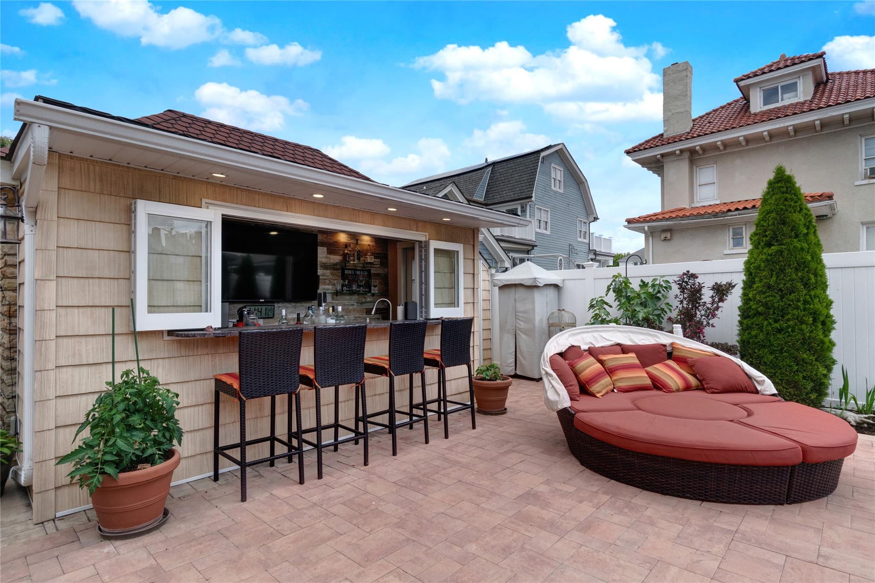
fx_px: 438
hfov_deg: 90.0
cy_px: 292
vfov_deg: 67.4
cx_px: 438
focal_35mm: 18
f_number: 9
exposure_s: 1/2000
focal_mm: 12
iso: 800
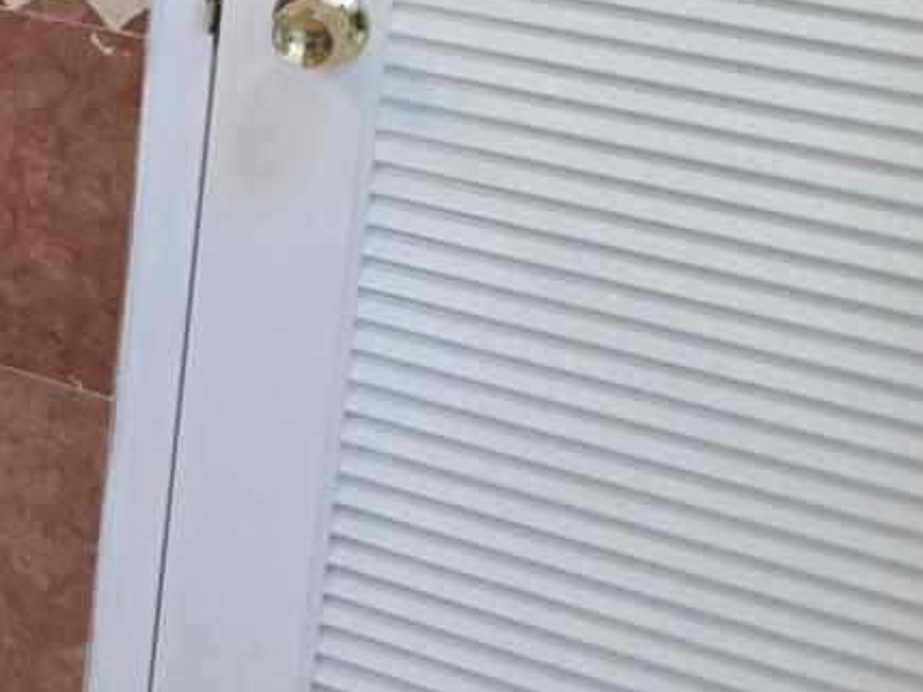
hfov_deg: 17.8
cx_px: -781
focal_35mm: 86
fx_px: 2293
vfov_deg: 15.8
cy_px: -341
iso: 125
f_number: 1.7
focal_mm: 6.3
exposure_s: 1/120
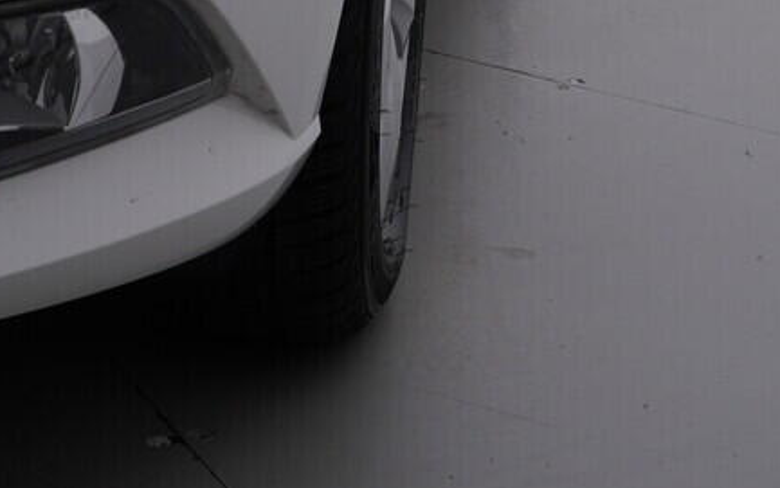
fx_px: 2594
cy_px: -234
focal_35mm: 122
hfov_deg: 17.1
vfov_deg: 10.4
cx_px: 499
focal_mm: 24
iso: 125
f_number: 5
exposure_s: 1/125
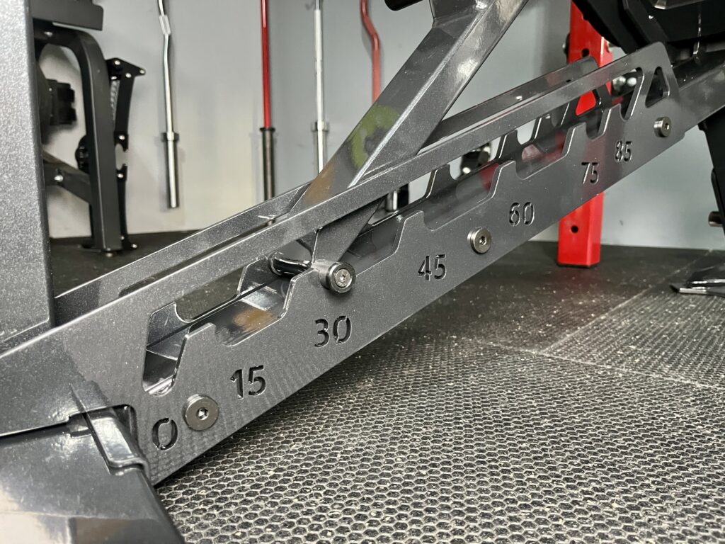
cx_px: 362
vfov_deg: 53.1
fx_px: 545
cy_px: 272
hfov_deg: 67.3
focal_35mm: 26
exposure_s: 1/47
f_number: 1.6
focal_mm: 5.1
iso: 500
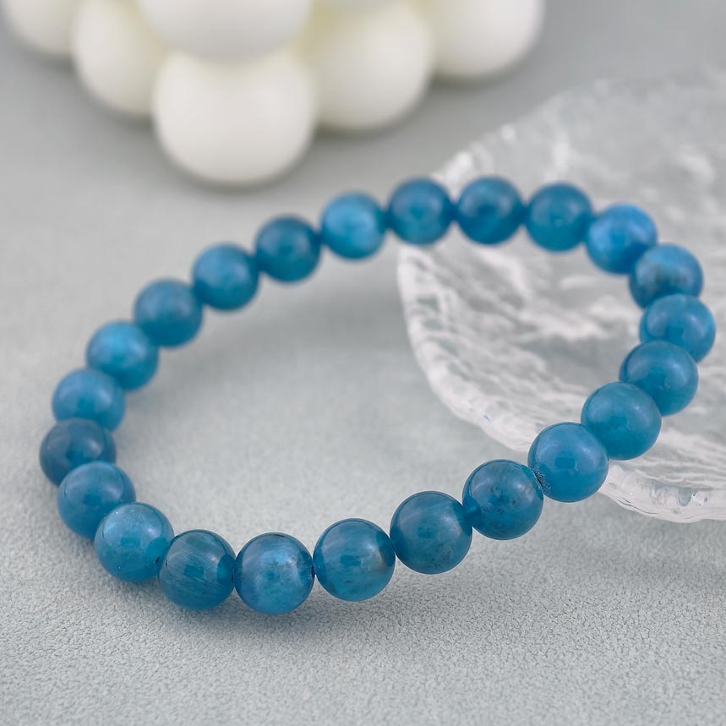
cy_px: 365
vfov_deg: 17.2
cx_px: 360
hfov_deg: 17.2
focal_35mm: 101
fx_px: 2397
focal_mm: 22.48
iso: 125
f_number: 2.67
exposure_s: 1/160
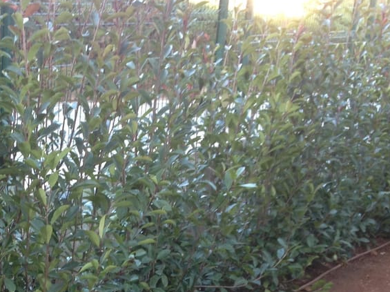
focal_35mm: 93
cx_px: 15
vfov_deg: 15.3
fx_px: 1047
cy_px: 347
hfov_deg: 20.5
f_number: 2.4
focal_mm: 4.28
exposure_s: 1/20
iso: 50
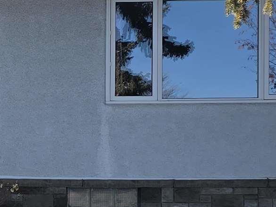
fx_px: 965
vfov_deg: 12.1
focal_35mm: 121
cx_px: -182
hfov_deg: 14.7
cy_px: 211
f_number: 1.7
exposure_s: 1/736
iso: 12
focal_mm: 6.3
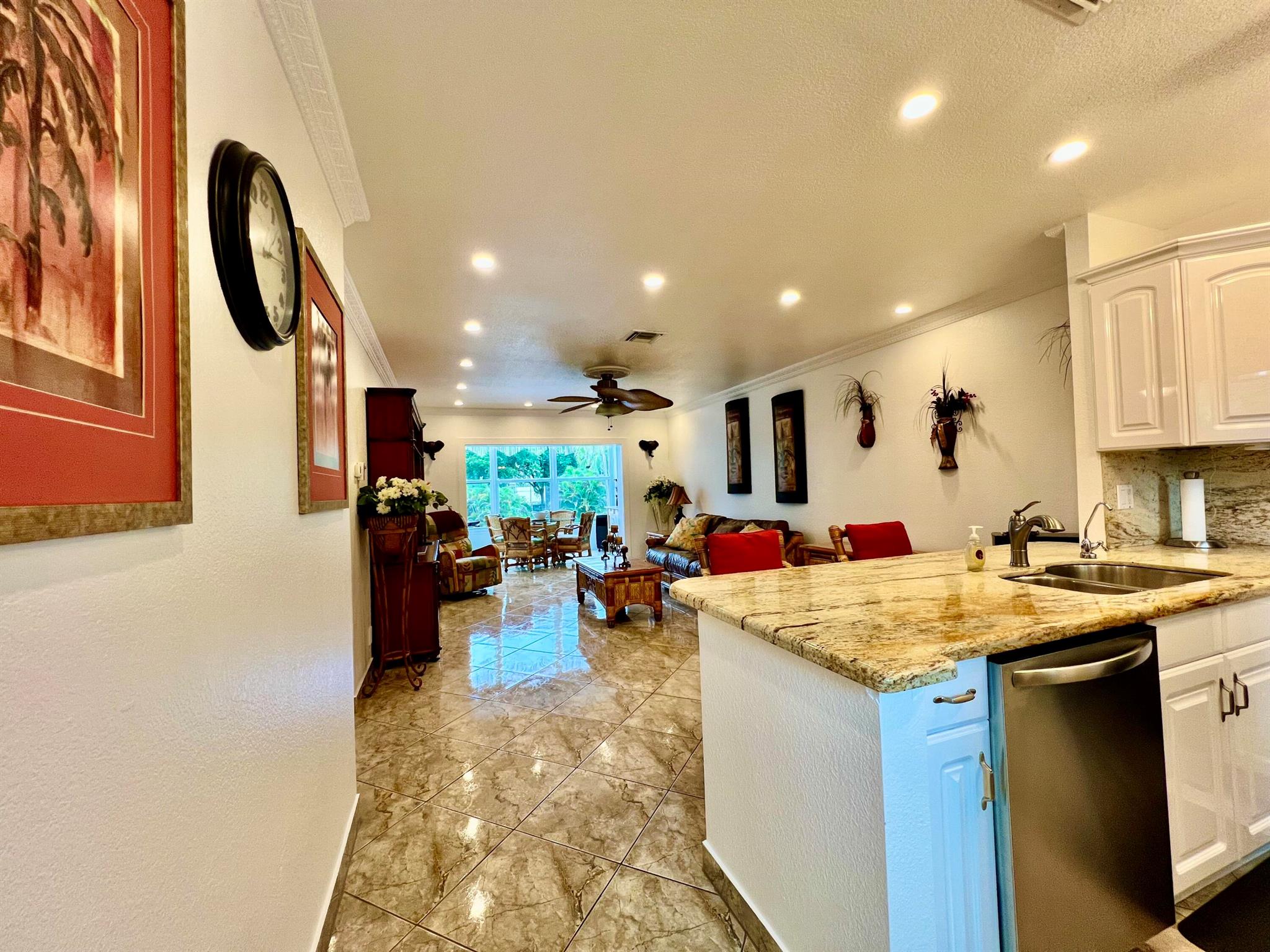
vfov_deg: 89.9
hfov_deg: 106.2
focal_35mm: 13
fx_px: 477
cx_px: 635
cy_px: 476
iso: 125
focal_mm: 1.57
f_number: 1.8
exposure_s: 1/120
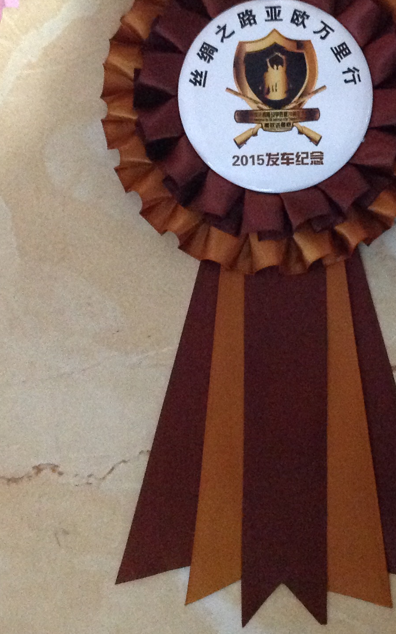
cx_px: 307
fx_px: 1157
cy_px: 239
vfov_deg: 30.5
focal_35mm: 67
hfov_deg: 19.3
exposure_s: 1/17
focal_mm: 4.28
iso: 640
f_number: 2.4
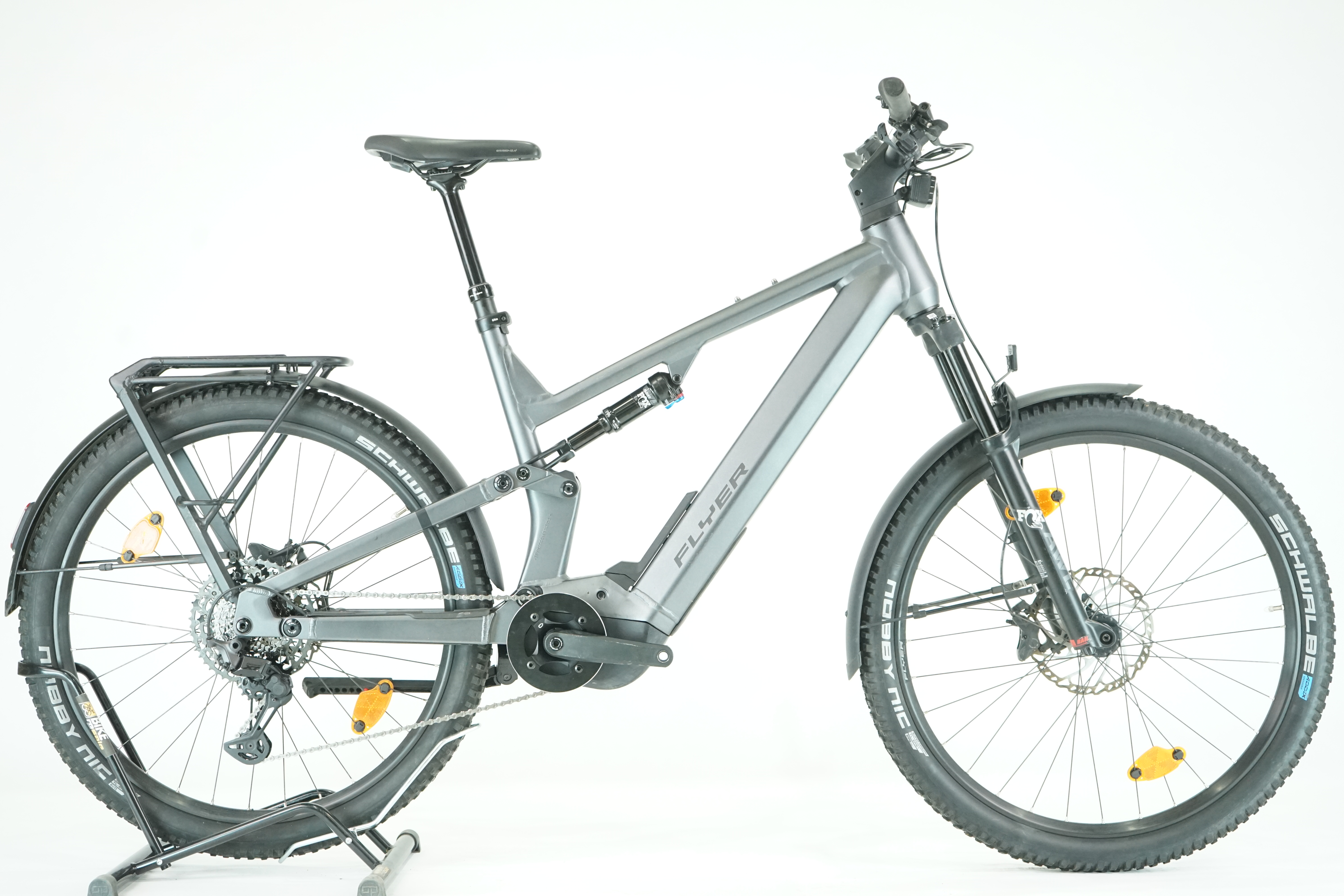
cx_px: 672
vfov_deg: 25.5
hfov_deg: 37.5
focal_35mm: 53
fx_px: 1979
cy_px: 448
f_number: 5
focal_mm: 53
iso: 3200
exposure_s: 1/200
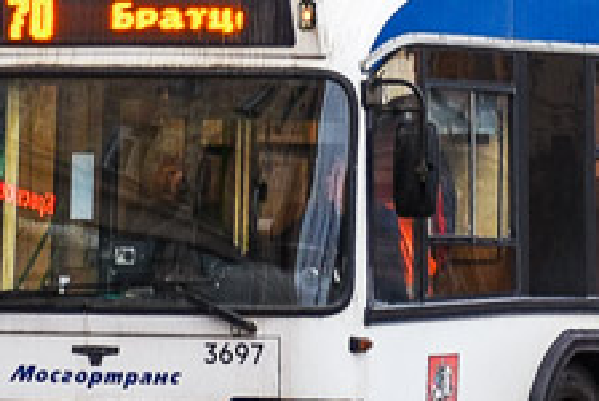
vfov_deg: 3.3
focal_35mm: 417
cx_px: 575
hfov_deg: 4.9
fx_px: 6947
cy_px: -214
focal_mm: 52
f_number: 4.8
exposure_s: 1/50
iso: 160
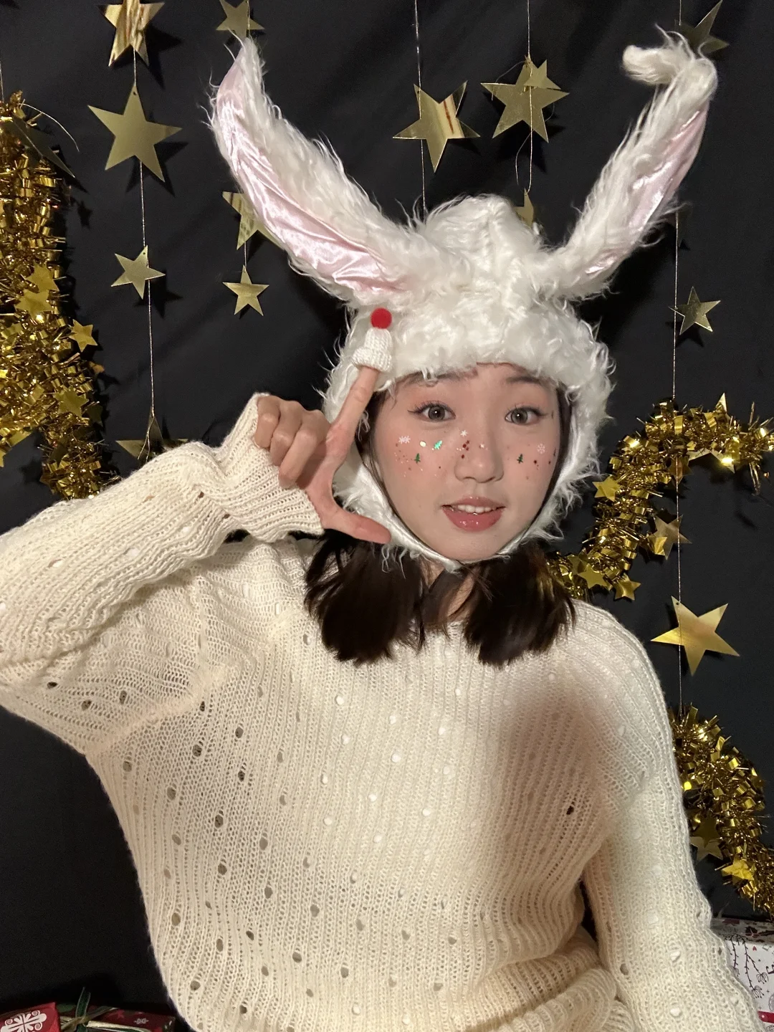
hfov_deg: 46.8
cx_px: 387
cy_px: 516
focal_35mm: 30
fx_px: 894
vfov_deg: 60.0
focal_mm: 2.69
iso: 160
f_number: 1.9
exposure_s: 1/50
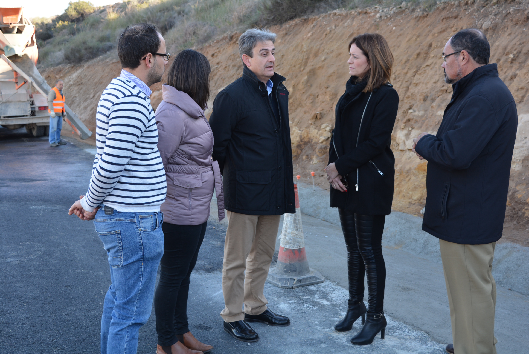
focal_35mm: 46
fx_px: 684
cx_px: 264
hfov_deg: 42.3
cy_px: 177
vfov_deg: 29.0
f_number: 5.6
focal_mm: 31
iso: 220
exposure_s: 1/125
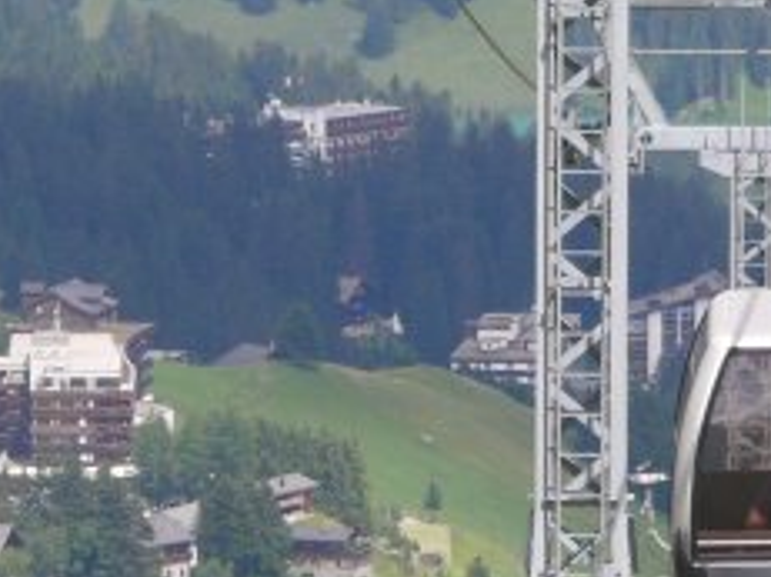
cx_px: 688
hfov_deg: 2.7
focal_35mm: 727
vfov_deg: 2.0
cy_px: 193
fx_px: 16184
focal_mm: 44.5
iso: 100
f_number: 5.6
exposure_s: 1/250
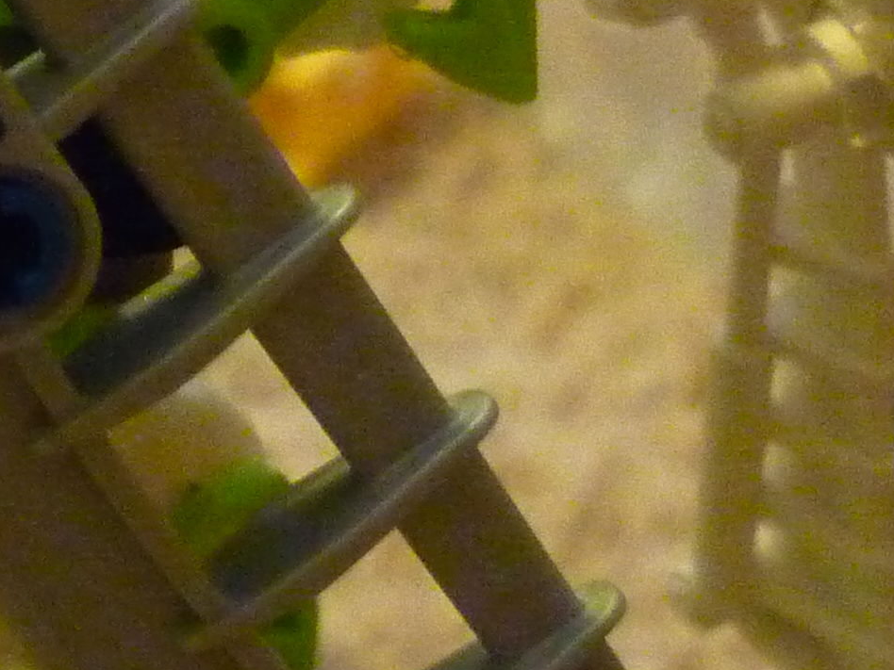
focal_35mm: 127
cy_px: 476
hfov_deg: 14.9
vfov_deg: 11.7
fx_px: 3280
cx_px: -227
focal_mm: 5.5
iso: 800
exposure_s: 1/13
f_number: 2.8
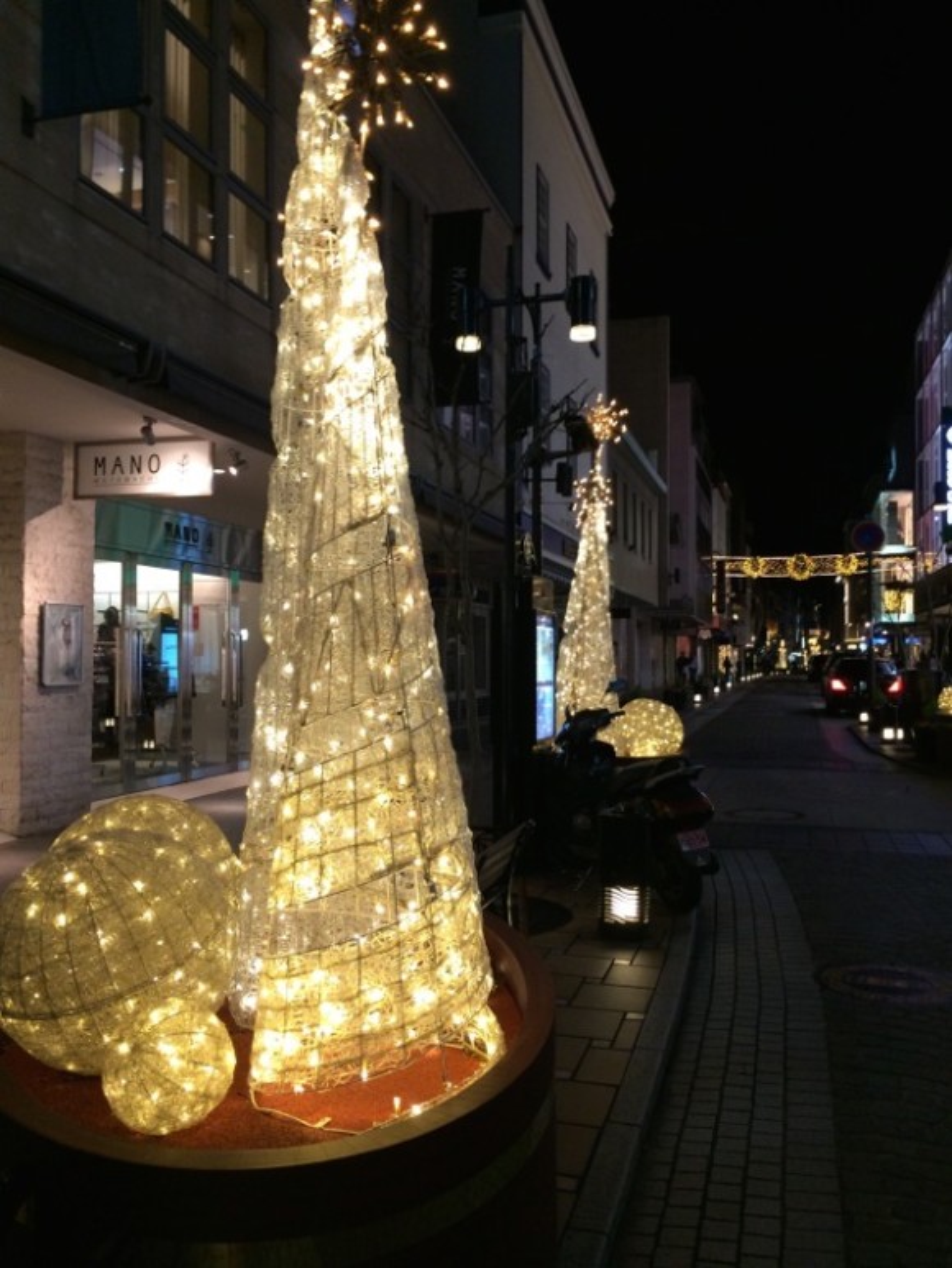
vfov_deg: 60.0
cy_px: 634
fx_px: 1100
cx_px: 476
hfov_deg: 46.8
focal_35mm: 30
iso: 160
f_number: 2.2
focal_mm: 4.12
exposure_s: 1/30
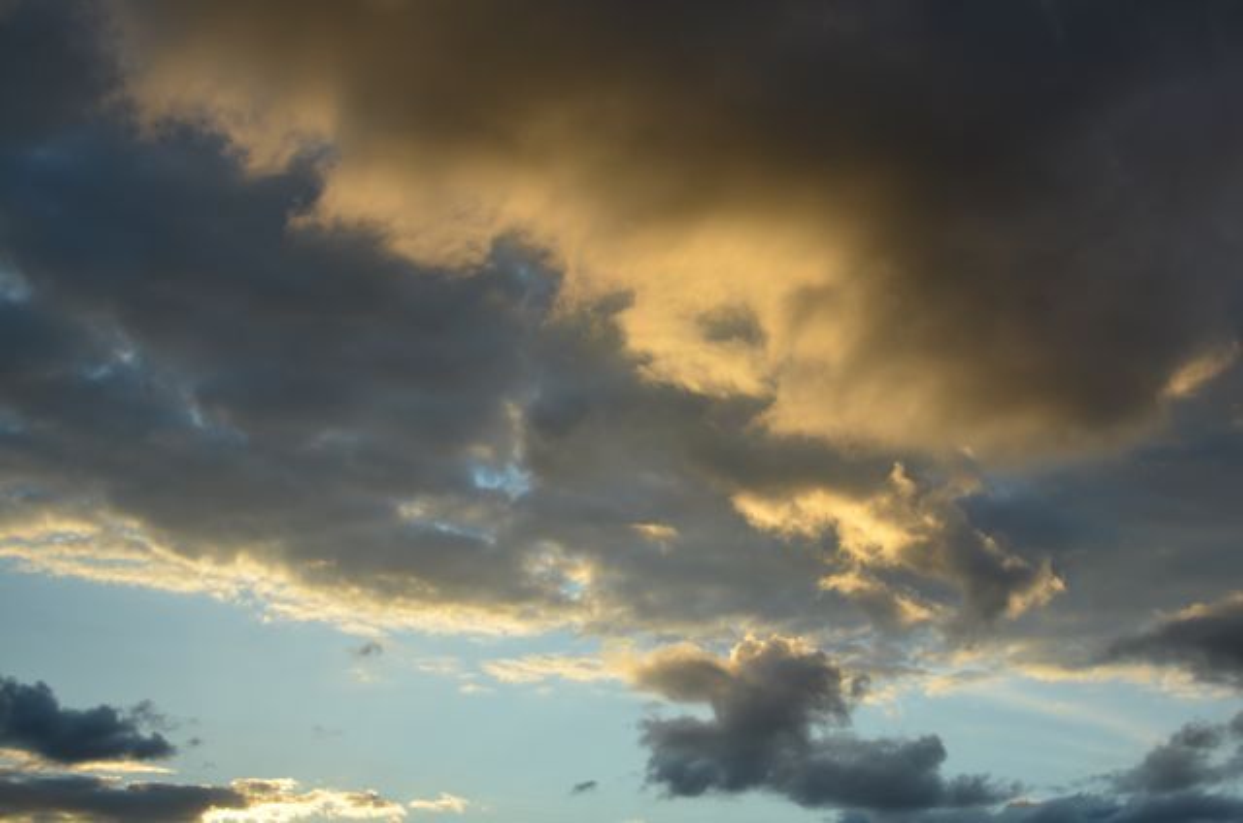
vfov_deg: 25.6
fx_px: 1809
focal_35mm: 52
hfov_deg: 37.9
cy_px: 412
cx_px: 622
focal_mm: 35
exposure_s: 1/200
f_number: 7.1
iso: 100
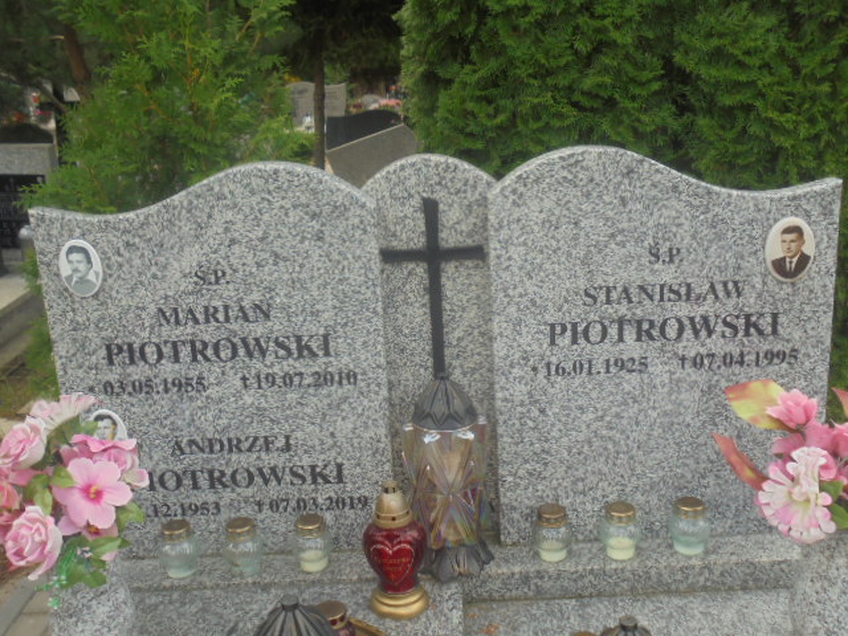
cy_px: 318
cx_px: 424
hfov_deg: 49.0
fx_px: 931
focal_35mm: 38
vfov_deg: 37.7
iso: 100
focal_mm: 6.9
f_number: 4.2
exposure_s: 1/200
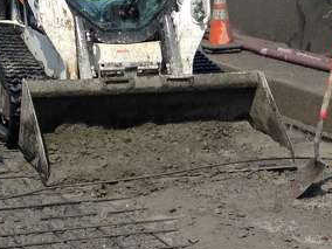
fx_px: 1113
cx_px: 234
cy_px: 170
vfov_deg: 12.7
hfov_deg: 16.9
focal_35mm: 116
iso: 50
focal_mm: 4.12
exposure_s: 1/2088
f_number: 2.4
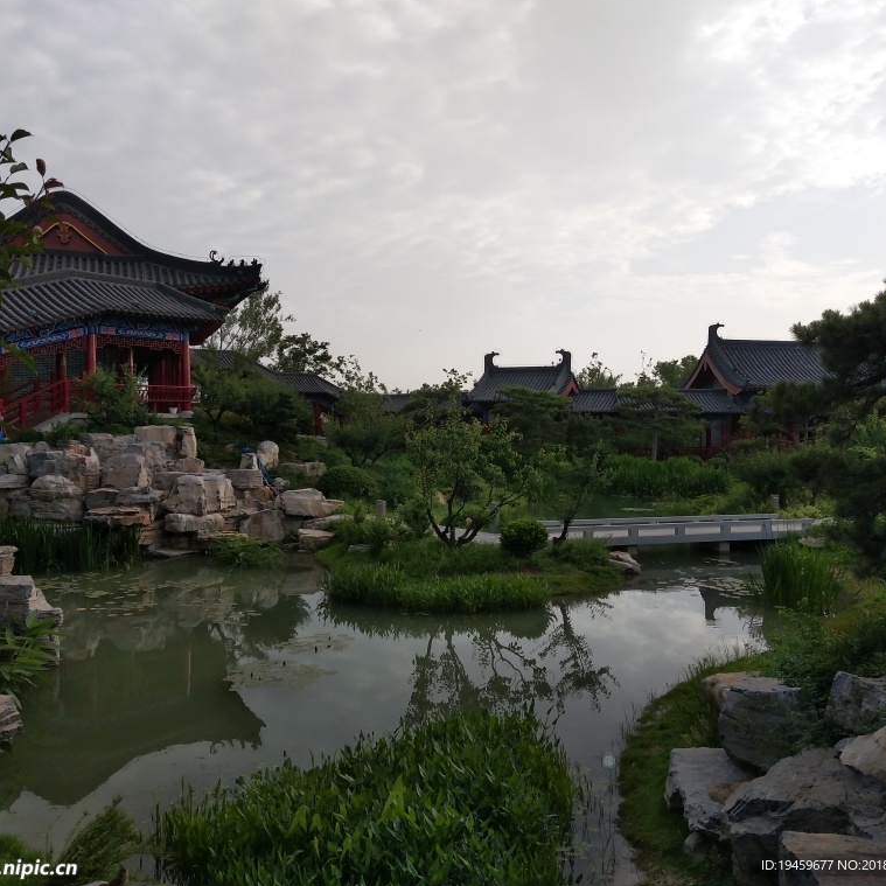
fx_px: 898
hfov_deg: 52.5
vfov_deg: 52.5
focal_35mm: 31
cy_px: 440
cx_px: 428
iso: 50
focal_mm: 3.88
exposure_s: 1/1062
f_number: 2
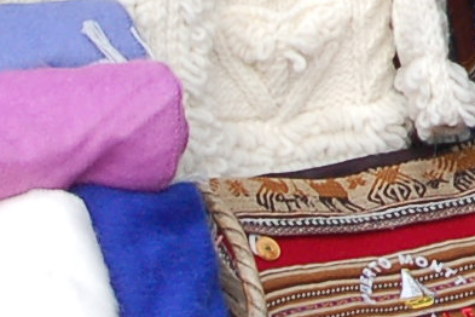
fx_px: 8323
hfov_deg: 3.2
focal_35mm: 631
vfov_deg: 2.2
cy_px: -359
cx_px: 946
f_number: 10
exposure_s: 1/200
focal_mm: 55
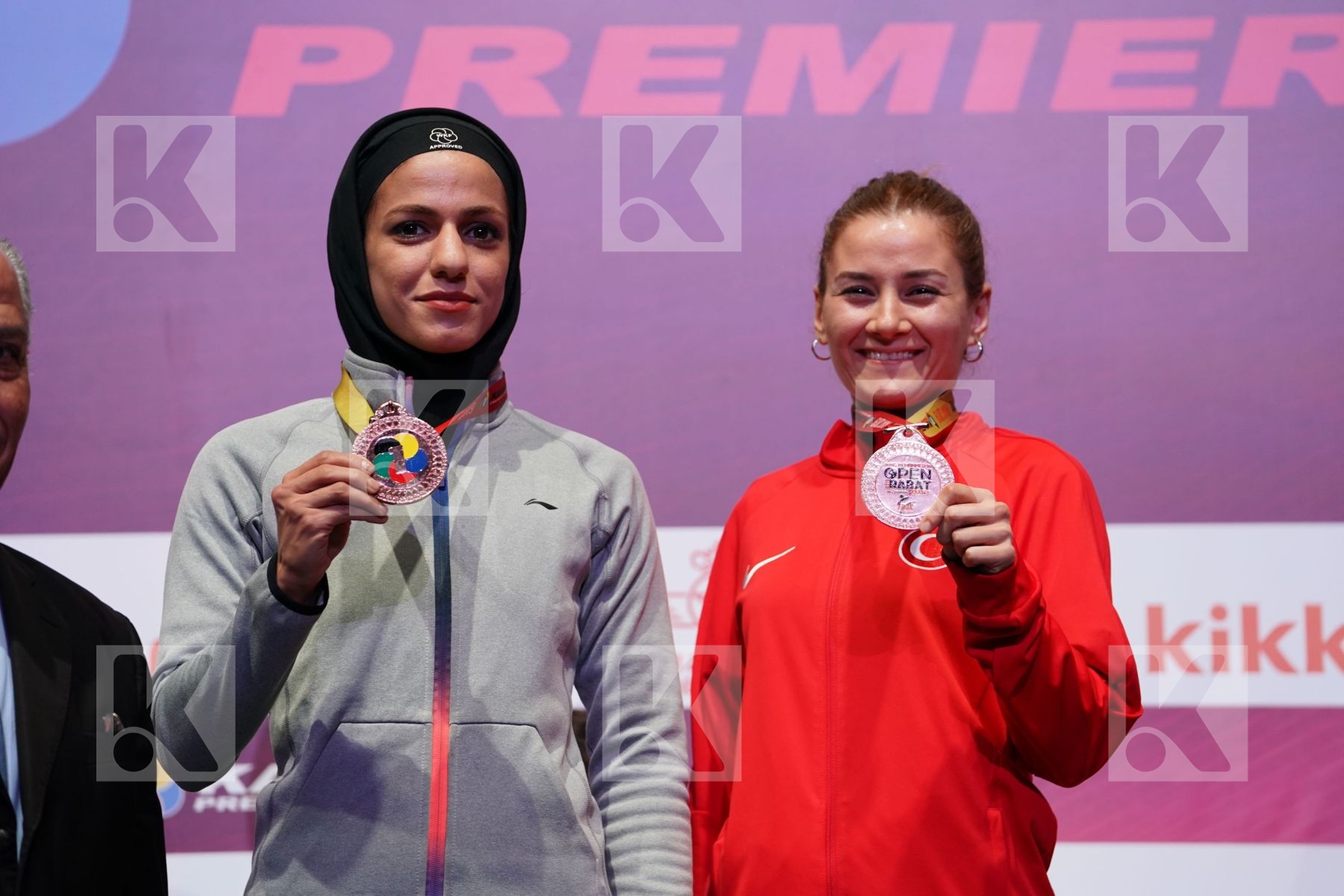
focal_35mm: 174
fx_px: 6495
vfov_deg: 7.9
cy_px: 448
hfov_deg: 11.8
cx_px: 672
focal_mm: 174
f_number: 3.5
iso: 1000
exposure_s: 1/250
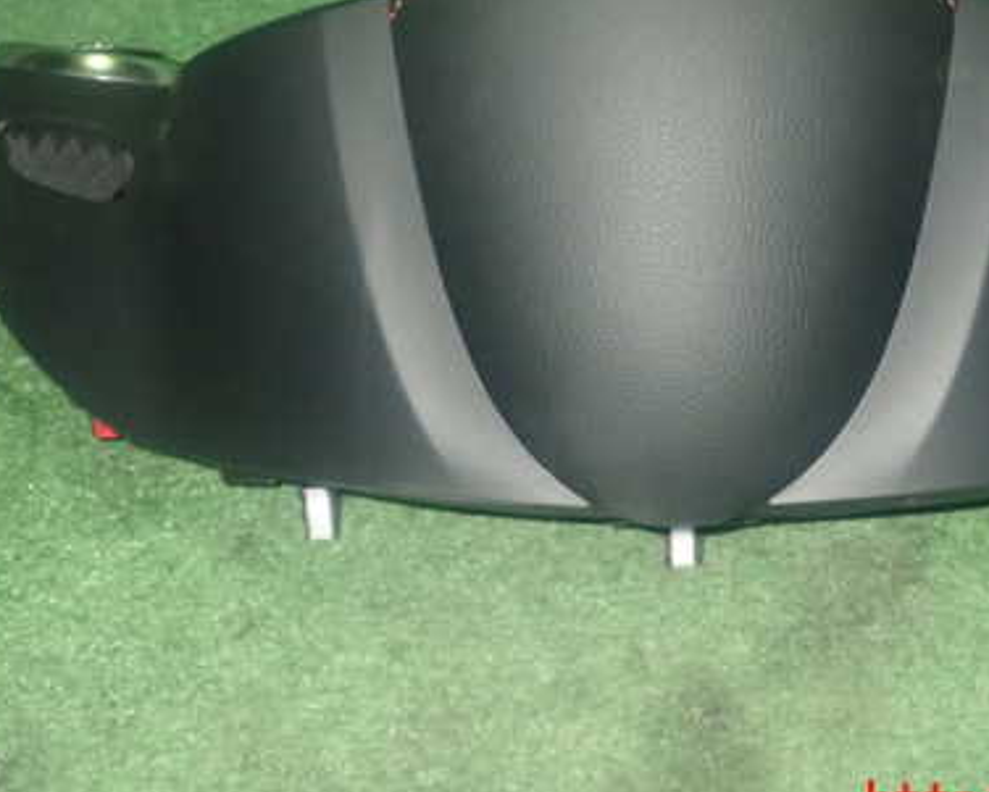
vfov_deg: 26.9
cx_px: 671
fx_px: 1640
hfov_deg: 33.2
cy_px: 247
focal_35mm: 56
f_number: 7.1
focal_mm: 6.37
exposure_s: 1/40
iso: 1250
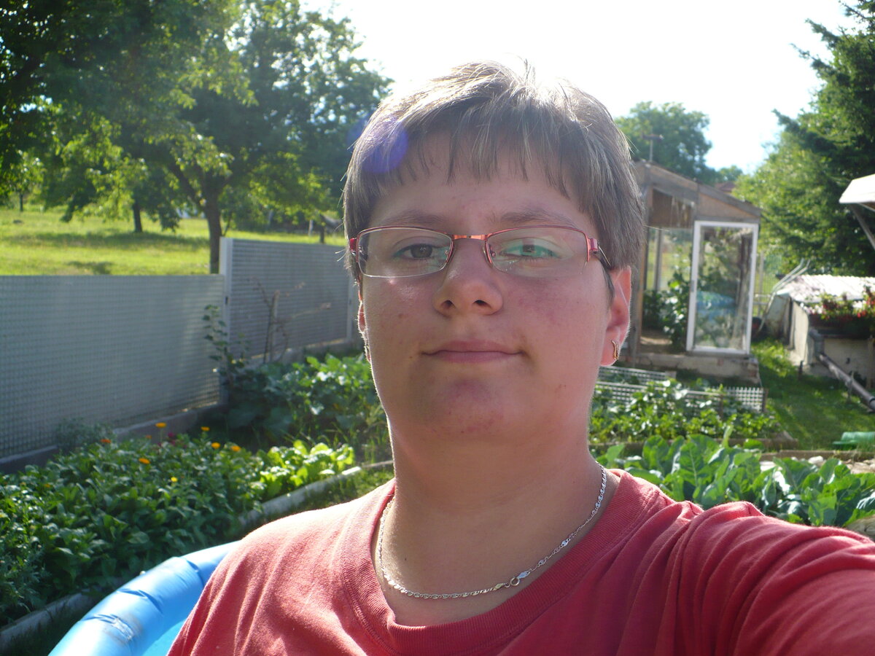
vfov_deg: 38.7
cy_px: 328
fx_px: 935
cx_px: 438
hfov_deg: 50.1
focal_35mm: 37
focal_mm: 6.1
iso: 100
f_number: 2.8
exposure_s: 1/640
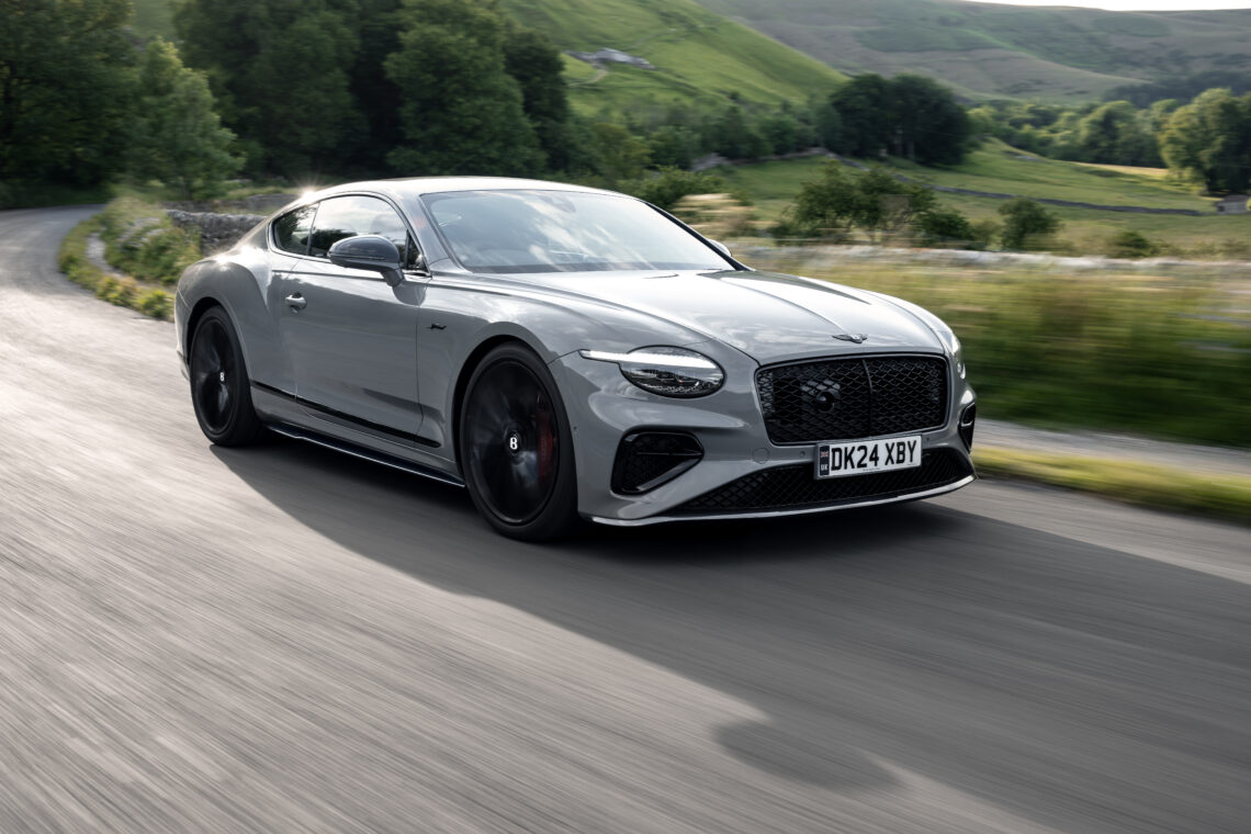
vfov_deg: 32.6
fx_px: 1425
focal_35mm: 41
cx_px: 626
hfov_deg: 47.4
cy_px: 417
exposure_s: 1/25
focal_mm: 41
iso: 32
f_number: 7.1
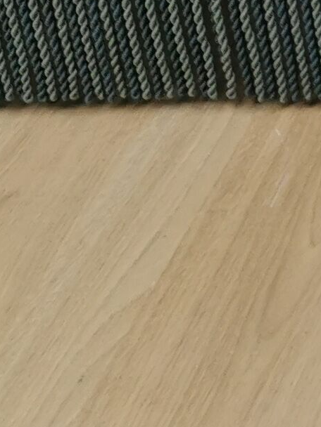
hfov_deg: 8.0
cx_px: 937
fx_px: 2003
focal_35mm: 162
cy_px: -377
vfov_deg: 11.2
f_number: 1.6
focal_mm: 5.56
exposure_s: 1/100
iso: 80
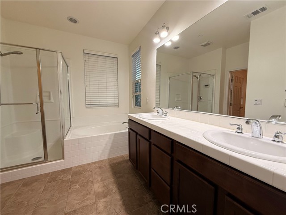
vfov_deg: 85.7
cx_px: 143
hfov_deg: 102.1
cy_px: 108
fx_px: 116
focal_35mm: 14
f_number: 2.2
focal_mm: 2.22
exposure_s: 1/120
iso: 160
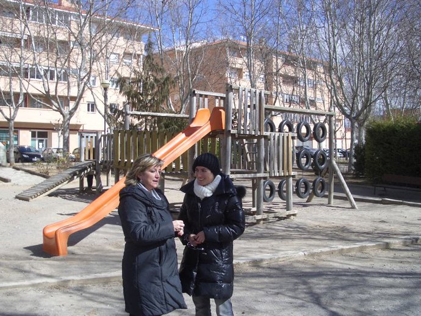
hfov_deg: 45.8
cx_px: 210
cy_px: 158
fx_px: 499
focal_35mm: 41
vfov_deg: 35.2
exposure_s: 1/400
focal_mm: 6.8
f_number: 4.6
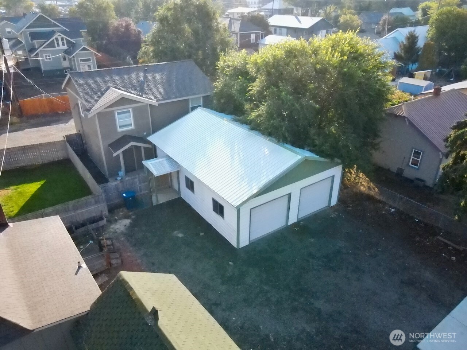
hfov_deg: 71.6
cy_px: 175
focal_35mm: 24
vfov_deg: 56.8
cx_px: 234
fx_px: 324
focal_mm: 4.5
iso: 3200
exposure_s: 1/4000
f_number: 2.8
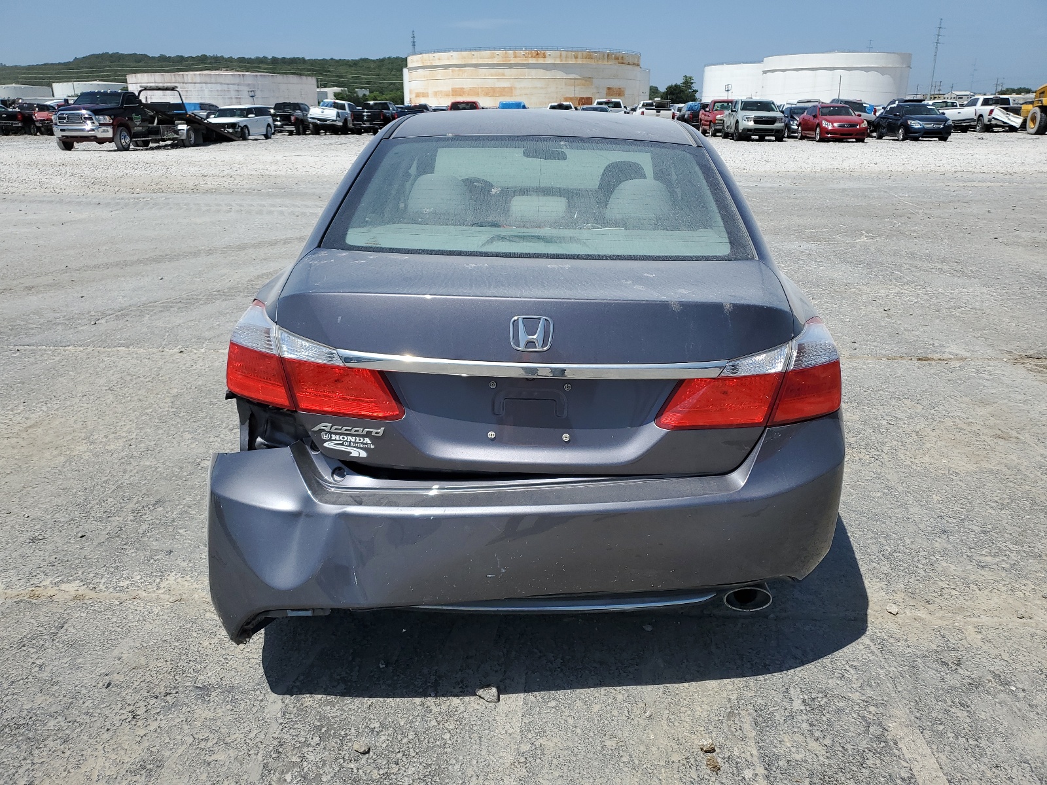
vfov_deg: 53.1
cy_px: 392
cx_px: 524
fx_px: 786
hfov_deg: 67.3
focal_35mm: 26
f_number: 1.5
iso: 50
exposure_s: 1/5000
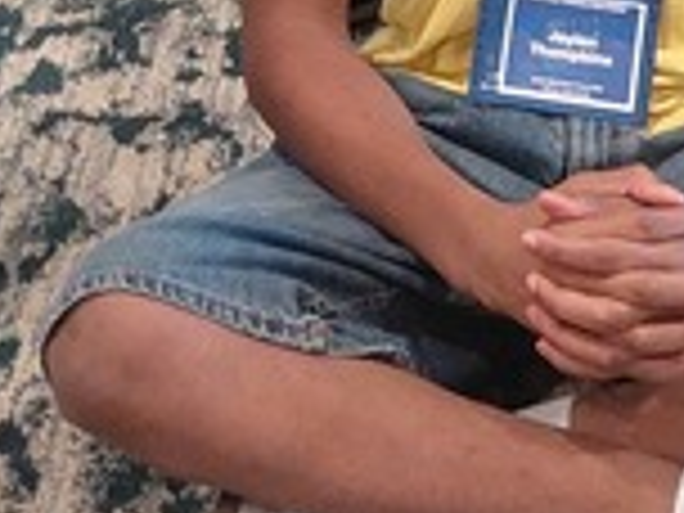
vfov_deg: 8.0
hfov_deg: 12.0
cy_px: -882
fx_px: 3260
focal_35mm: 165
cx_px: 495
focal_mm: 4.69
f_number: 1.8
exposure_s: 1/24
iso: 500
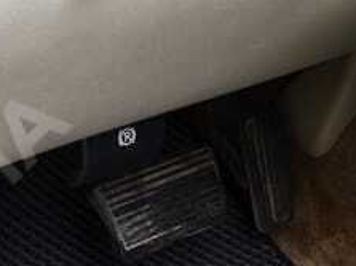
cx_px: 137
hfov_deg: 21.1
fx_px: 956
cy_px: 420
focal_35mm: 93
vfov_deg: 14.6
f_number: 9
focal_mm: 18
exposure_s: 1/30
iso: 400
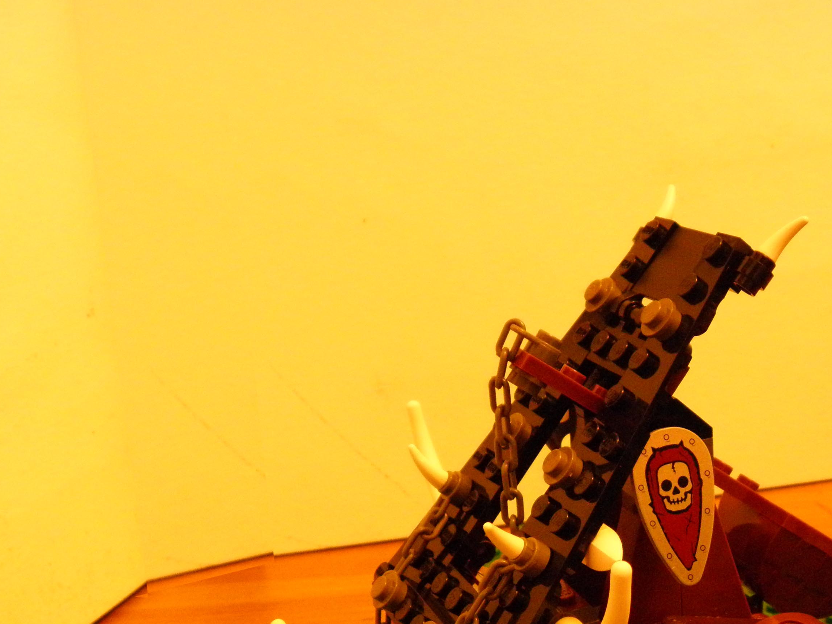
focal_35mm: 50
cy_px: 530
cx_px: 573
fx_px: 1202
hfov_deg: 37.6
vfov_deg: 28.3
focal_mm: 5.34
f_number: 2.9
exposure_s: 1/3
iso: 400
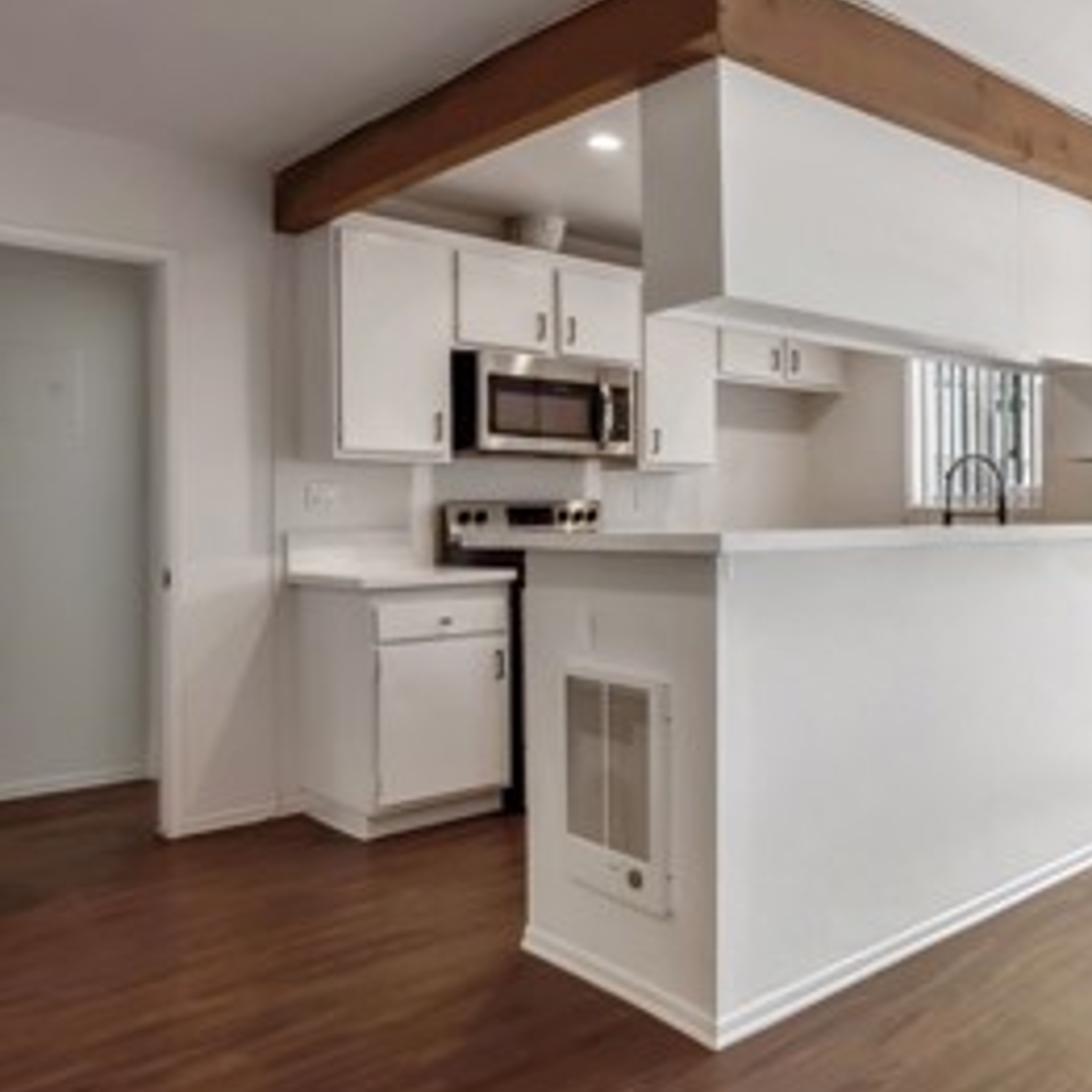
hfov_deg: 52.2
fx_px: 1035
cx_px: 867
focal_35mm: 29
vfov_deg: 55.6
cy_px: 538
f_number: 10
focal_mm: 14
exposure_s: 1/60
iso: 100
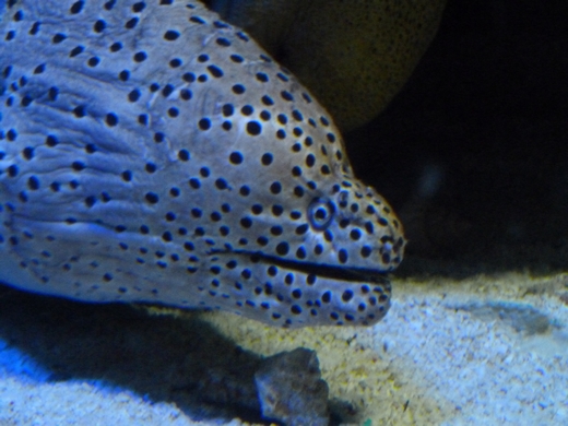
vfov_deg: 14.6
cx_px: 284
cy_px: 213
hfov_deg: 19.4
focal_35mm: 101
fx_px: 1657
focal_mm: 18.2
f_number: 3.5
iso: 800
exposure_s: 1/6
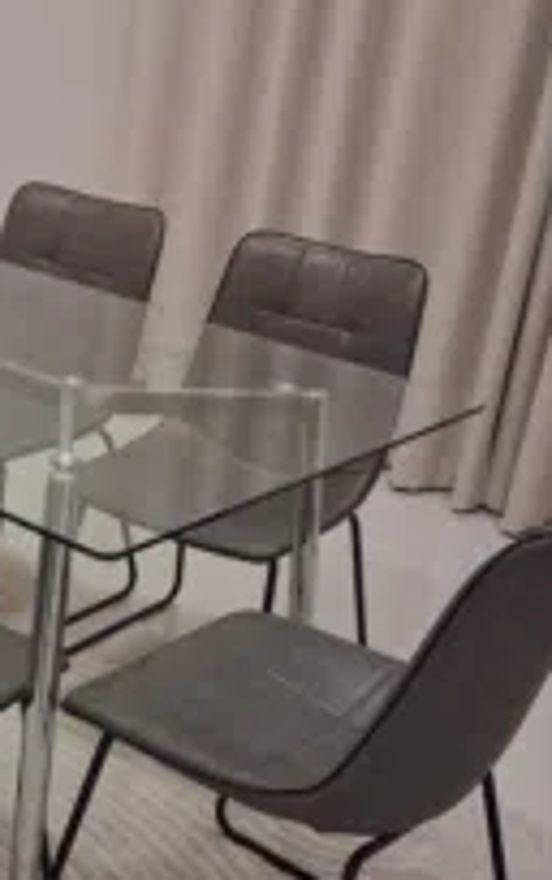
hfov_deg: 22.3
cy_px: 613
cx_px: 0
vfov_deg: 35.7
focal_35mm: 56
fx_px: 1344
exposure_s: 1/50
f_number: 1.8
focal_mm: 4
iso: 640
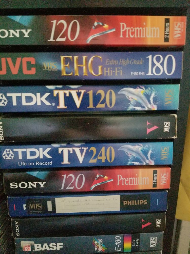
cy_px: 127
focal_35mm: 26
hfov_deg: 53.1
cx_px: 95
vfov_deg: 67.3
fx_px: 190
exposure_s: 1/10
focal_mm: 4.25
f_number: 1.7
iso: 800
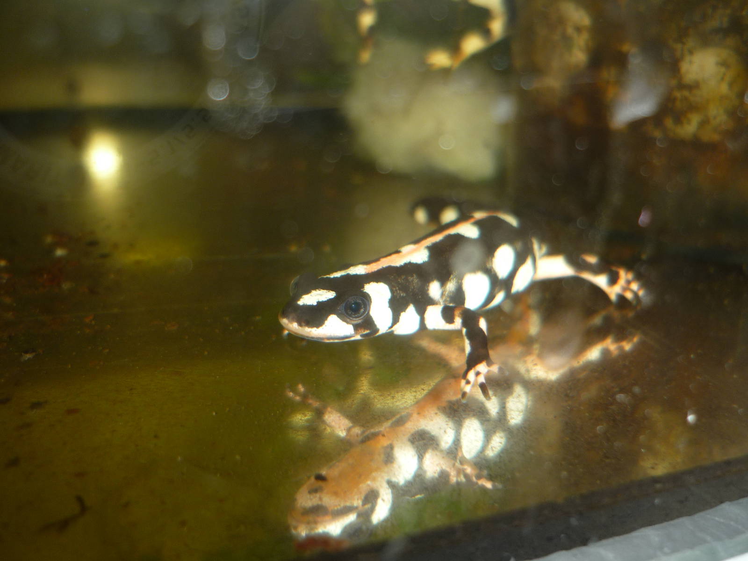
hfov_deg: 55.4
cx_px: 374
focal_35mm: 33
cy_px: 280
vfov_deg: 42.9
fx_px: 713
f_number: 2.8
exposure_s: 1/30
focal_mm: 5.5
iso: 100
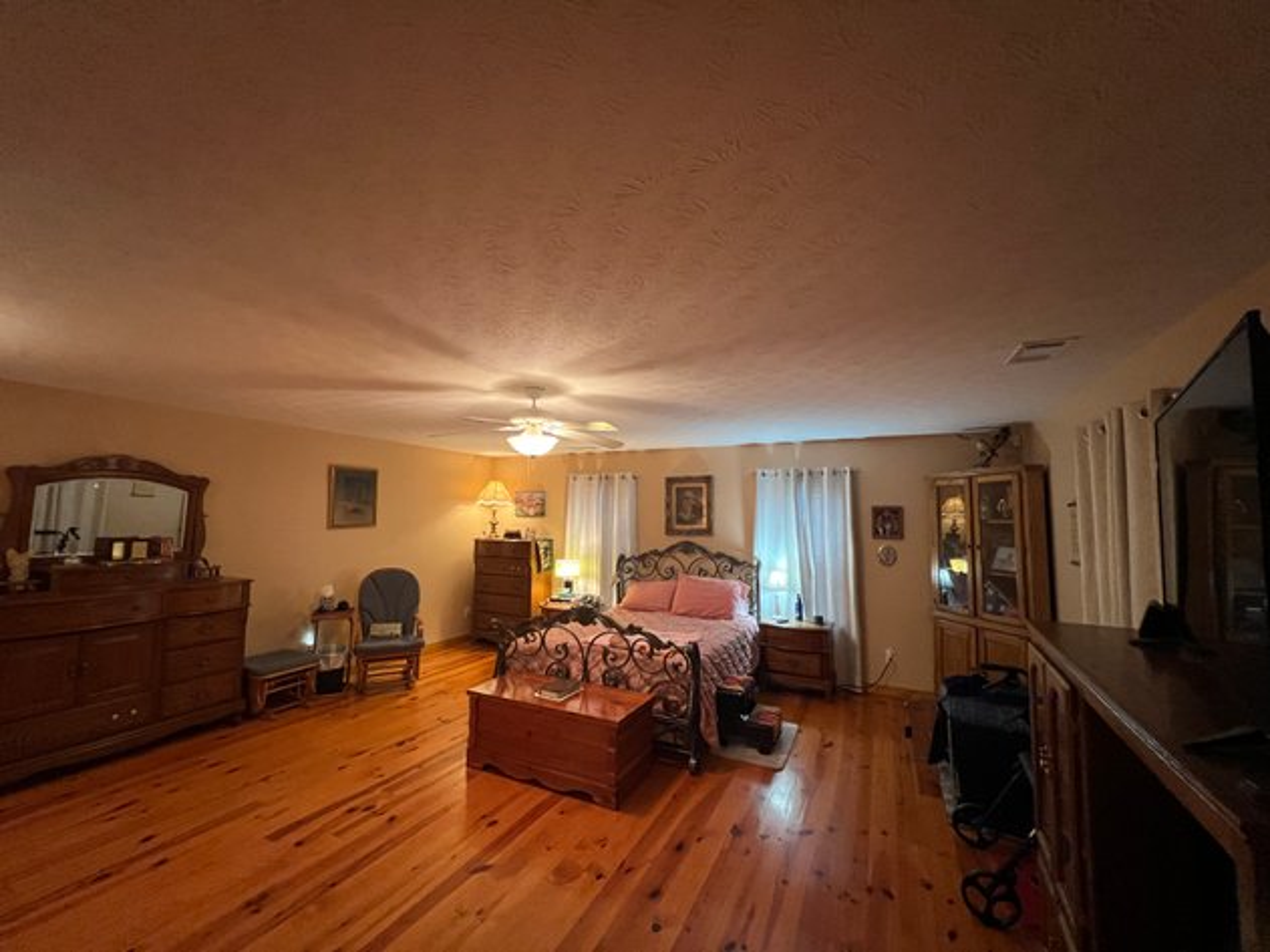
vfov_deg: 89.9
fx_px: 477
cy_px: 476
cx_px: 635
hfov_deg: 106.2
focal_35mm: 13
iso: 400
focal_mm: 1.57
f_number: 1.8
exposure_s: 1/60
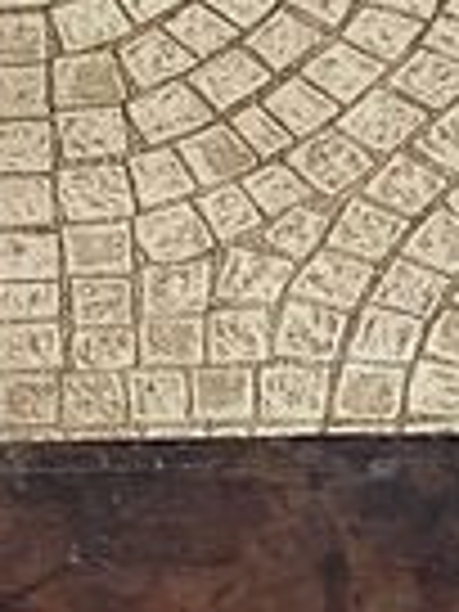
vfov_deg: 8.2
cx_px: -436
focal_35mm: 191
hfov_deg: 7.5
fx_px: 3377
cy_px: 2070
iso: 250
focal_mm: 4.25
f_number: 1.8
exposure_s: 1/60
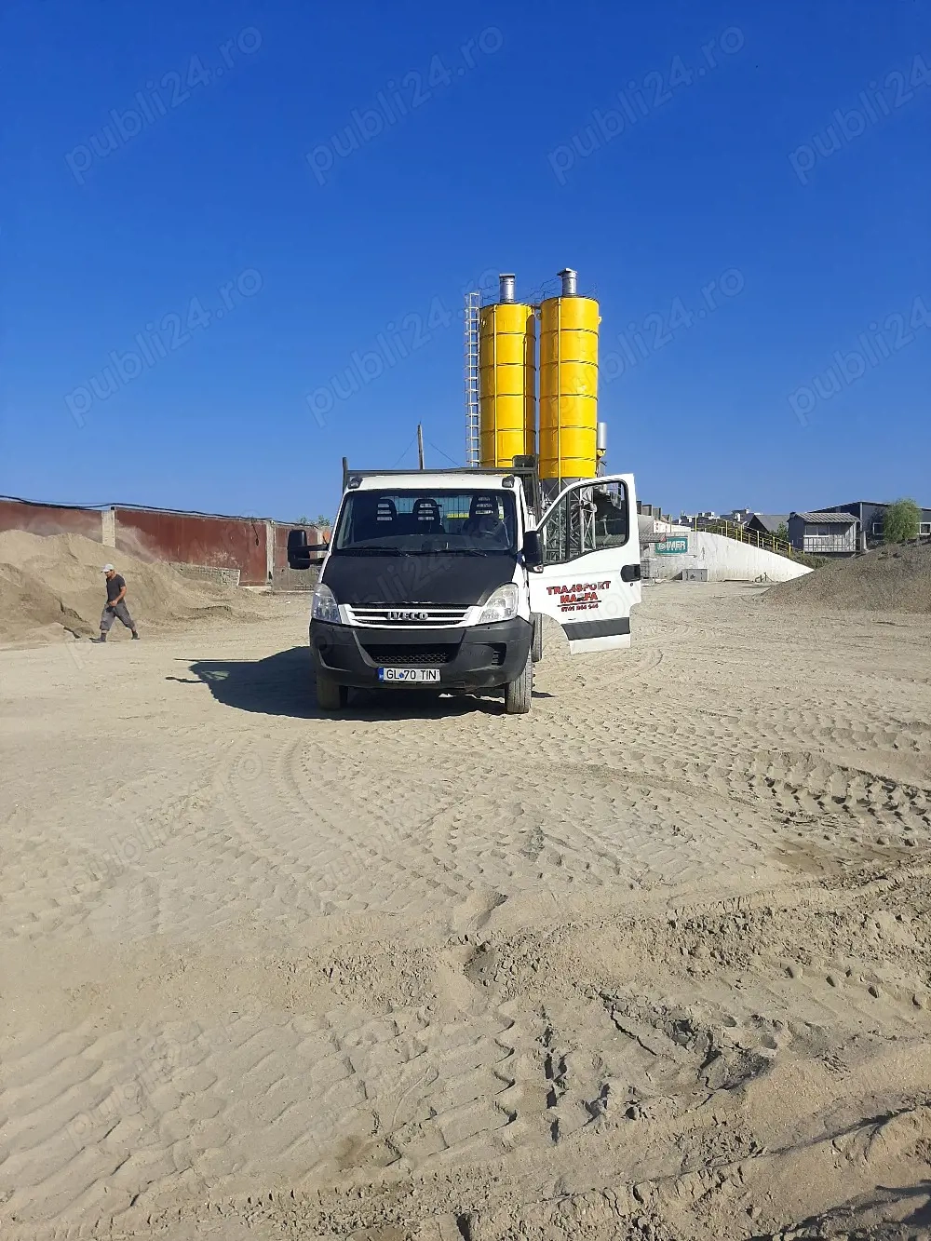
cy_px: 620
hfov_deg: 51.4
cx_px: 466
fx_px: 968
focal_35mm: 27
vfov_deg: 65.3
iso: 40
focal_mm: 3.93
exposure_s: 1/5000
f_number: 1.7
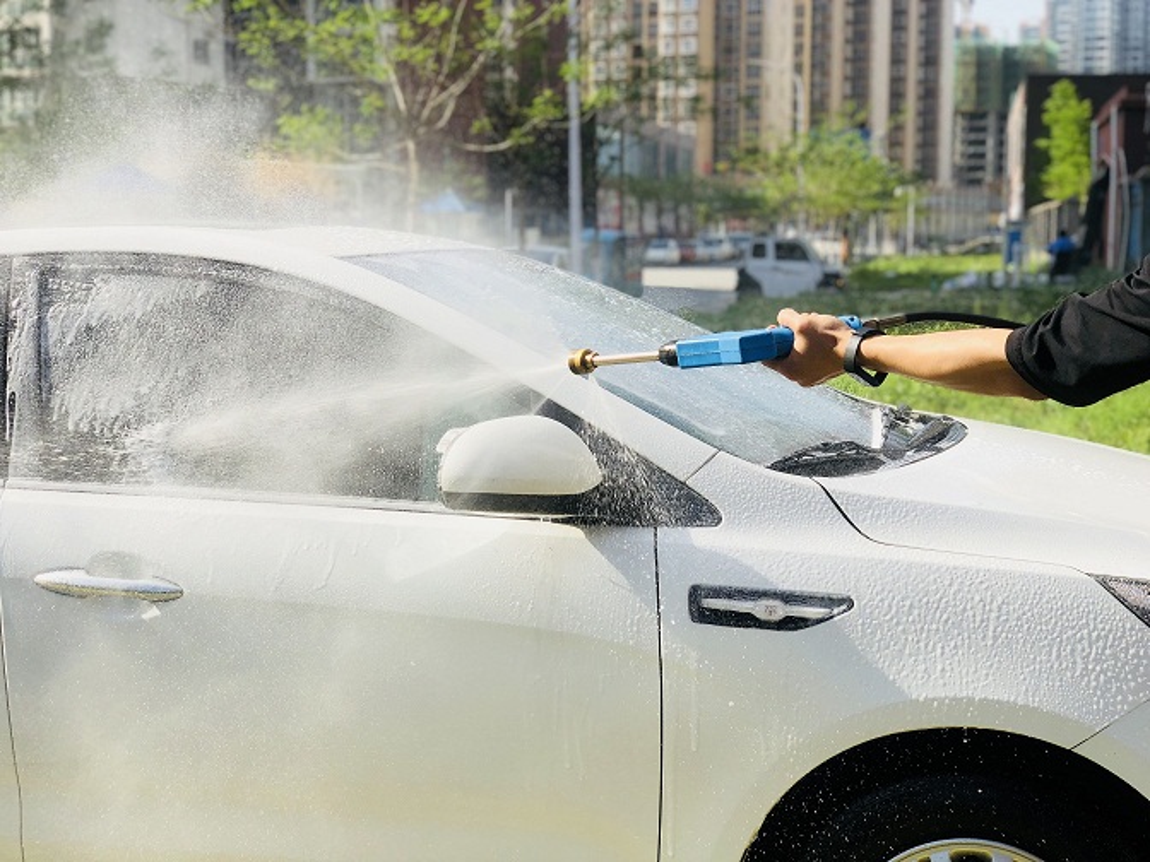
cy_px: 431
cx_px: 575
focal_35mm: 52
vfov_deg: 28.0
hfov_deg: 36.8
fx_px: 1728
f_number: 2.4
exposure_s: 1/813
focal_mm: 6
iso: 16
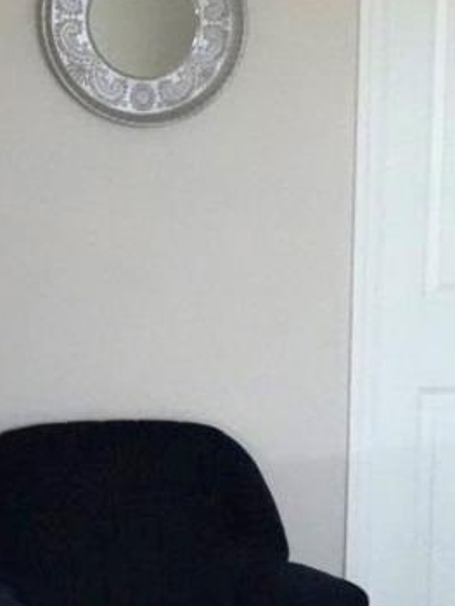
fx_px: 2153
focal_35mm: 123
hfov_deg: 11.7
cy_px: 378
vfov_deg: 16.0
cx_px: 593
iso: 12800
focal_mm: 28
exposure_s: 1/8000
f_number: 3.5
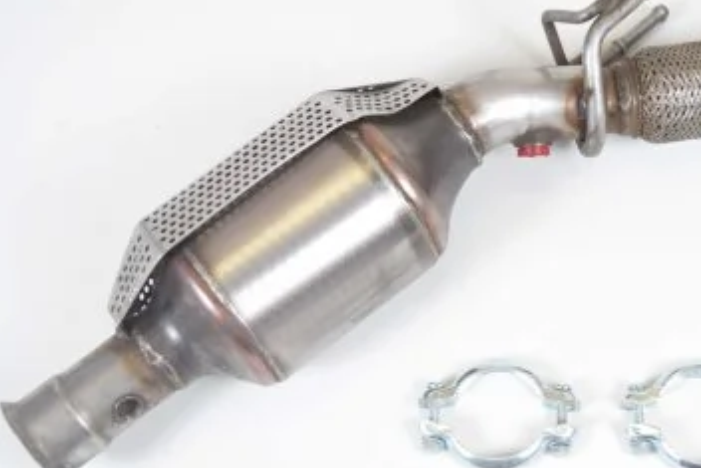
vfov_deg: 19.8
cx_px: 484
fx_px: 1341
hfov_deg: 29.0
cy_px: 220
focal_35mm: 69
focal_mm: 27
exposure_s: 1/60
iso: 360
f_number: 4
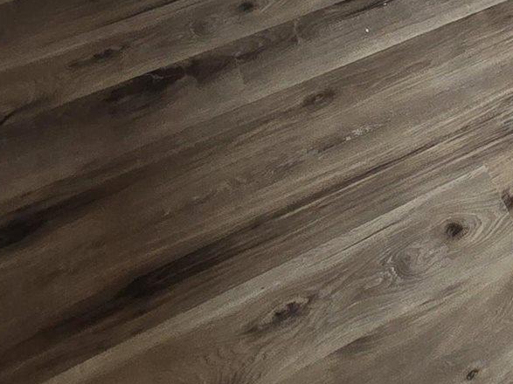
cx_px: 902
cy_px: -576
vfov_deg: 13.9
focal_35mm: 68
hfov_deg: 20.7
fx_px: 1008
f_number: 2.2
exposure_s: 1/60
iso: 50
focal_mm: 2.2
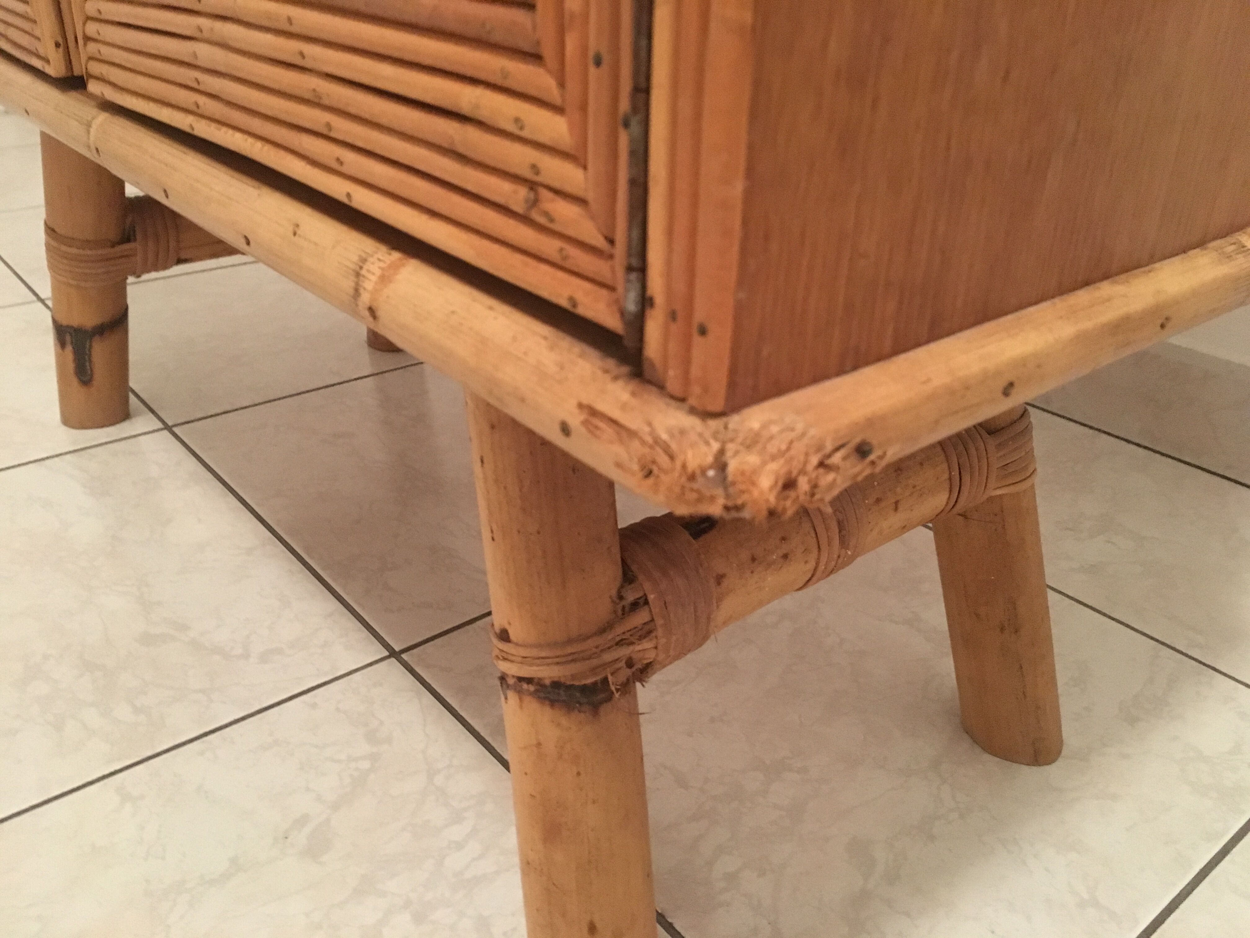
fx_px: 1047
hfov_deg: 61.7
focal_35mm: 29
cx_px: 625
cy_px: 469
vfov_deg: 48.2
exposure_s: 1/17
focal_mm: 4.15
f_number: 2.2
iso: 320
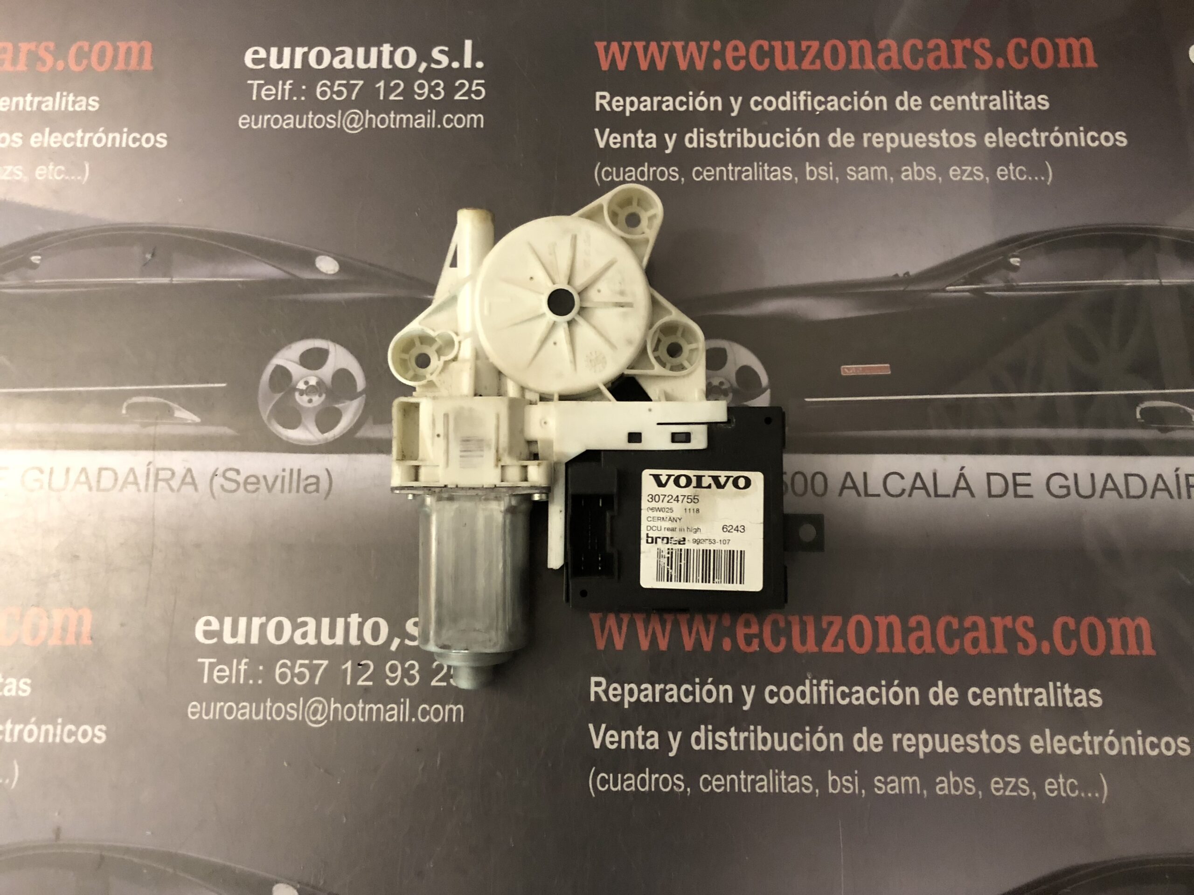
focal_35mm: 28
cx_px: 597
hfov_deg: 63.4
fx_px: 966
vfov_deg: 49.7
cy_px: 448
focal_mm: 3.99
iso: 80
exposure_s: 1/4
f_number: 1.8
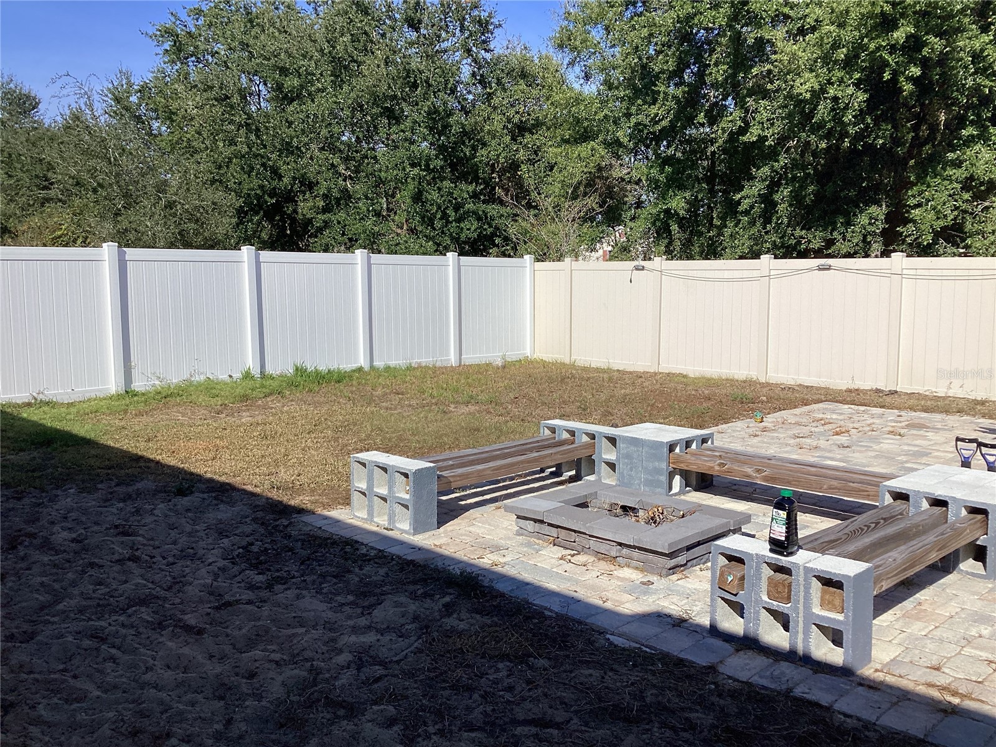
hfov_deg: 58.4
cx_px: 498
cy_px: 374
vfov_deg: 45.4
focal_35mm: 31
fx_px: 892
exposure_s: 1/2203
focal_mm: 3.3
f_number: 2.4
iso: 25
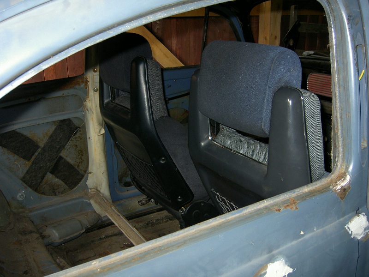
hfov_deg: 54.0
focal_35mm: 34
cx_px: 184
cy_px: 138
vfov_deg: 41.8
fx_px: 362
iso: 100
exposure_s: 1/60
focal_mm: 5.6
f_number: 2.8
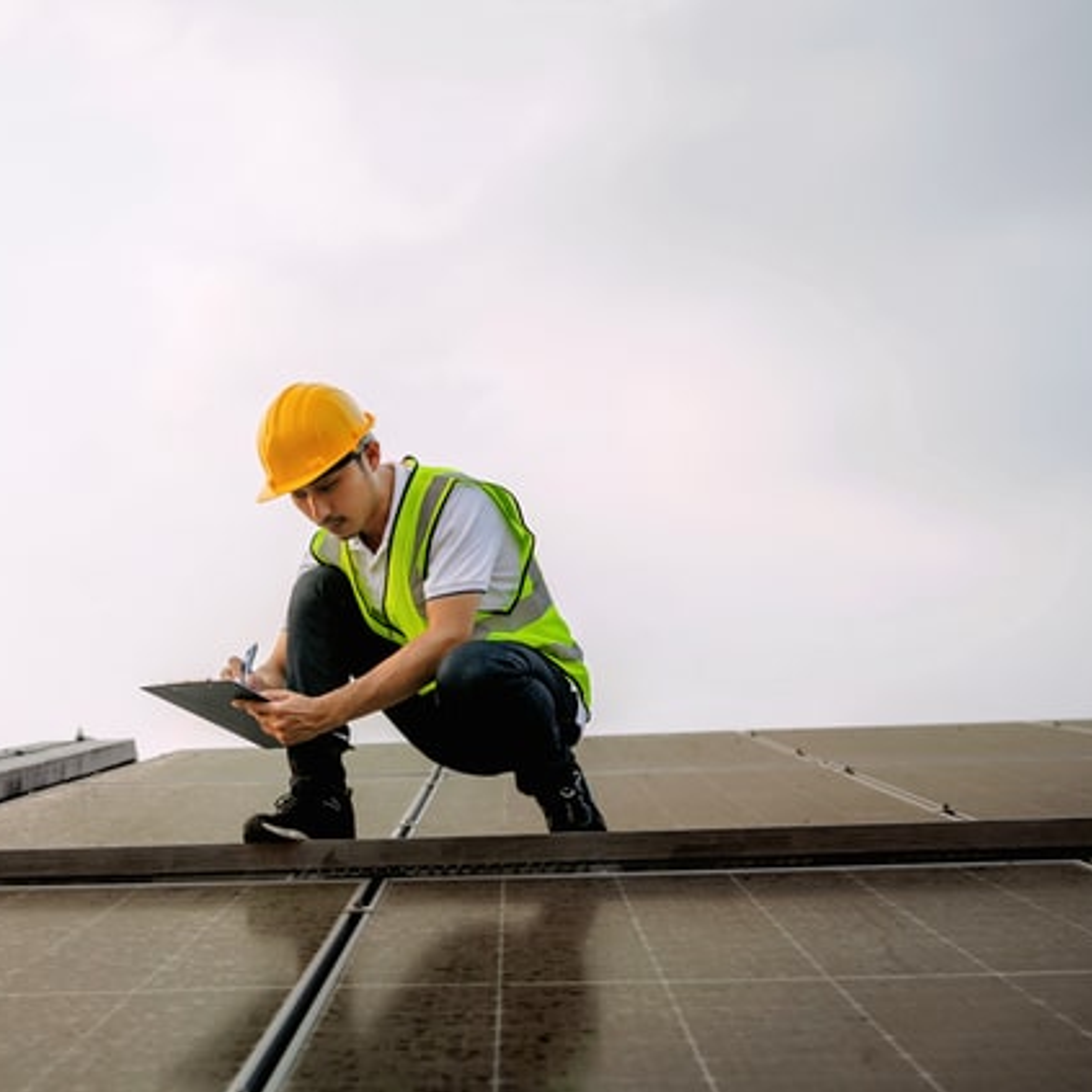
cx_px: 338
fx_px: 1606
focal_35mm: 45
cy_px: 549
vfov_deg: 37.6
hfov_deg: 37.0
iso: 250
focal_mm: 35
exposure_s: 1/1250
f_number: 3.5
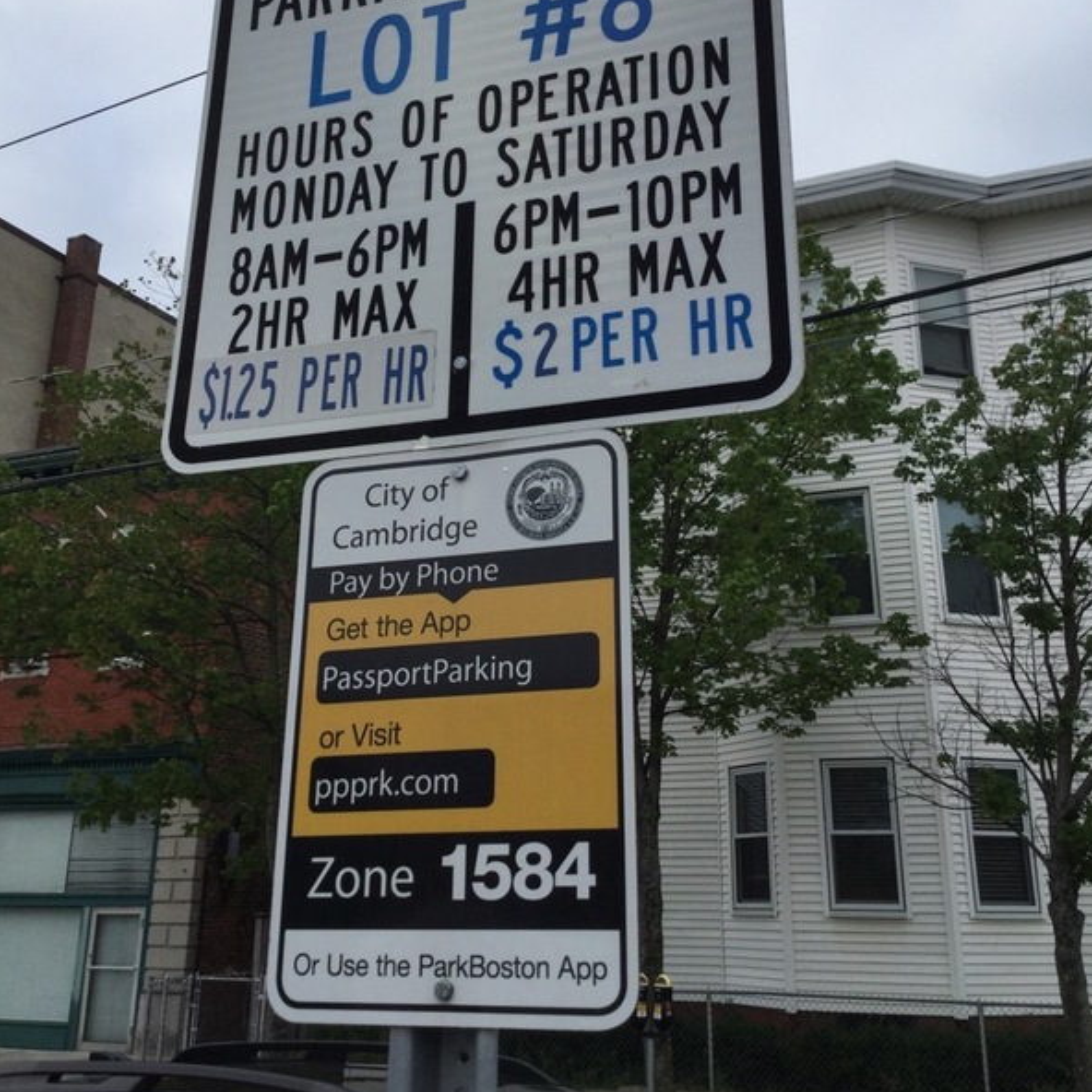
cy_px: 389
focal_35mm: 37
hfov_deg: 44.9
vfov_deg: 44.4
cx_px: 548
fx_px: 1321
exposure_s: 1/657
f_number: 2.4
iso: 25
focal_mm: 3.3
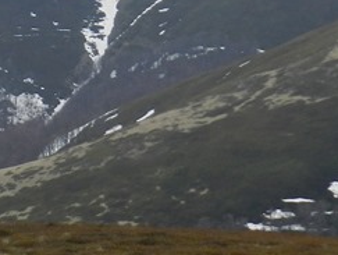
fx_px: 2181
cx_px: -179
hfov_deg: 8.6
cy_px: -124
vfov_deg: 6.6
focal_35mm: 223
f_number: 4.4
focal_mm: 9.4
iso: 160
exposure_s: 1/640
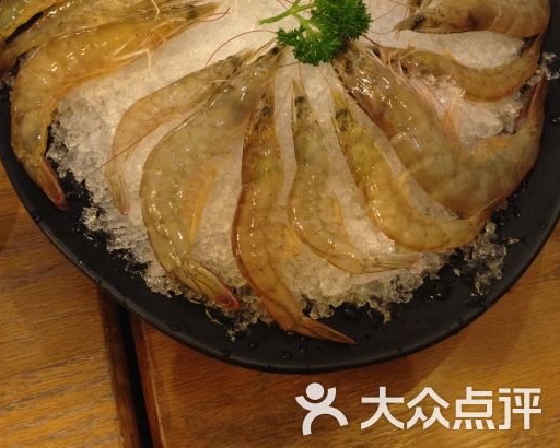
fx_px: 730
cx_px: 283
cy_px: 83
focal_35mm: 44
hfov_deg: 42.0
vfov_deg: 33.1
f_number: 2.4
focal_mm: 4.12
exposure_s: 1/20
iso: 250
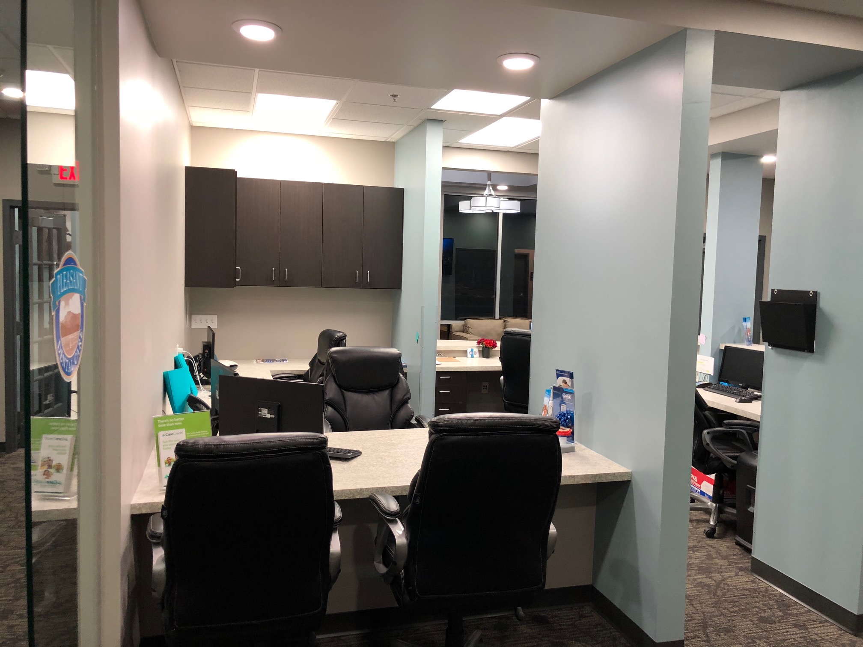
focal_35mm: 28
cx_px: 432
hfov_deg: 63.4
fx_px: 698
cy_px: 324
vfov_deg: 49.7
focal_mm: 4
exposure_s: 1/24
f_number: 1.8
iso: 40
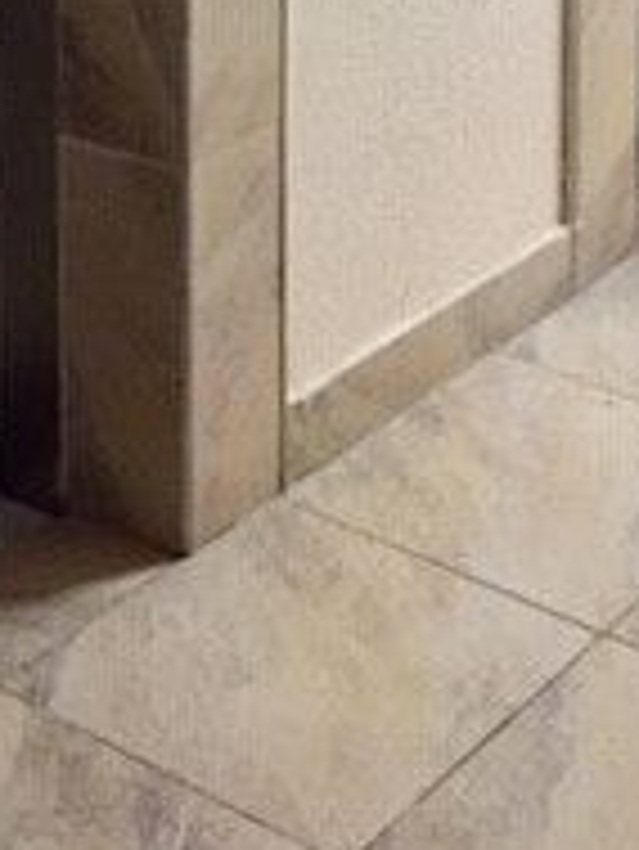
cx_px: 378
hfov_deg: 15.1
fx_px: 2409
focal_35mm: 98
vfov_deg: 17.7
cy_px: -459
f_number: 2.2
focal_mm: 4.15
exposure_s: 1/33
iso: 250
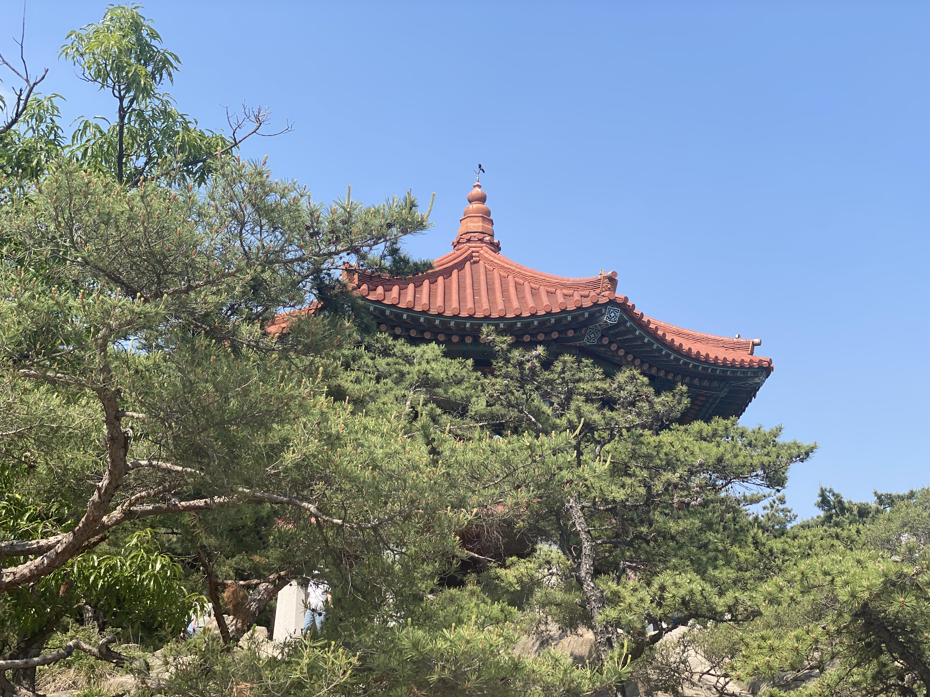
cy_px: 348
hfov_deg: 36.8
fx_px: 1397
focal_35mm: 52
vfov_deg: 28.0
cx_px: 465
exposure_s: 1/1043
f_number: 2
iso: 20
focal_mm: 6
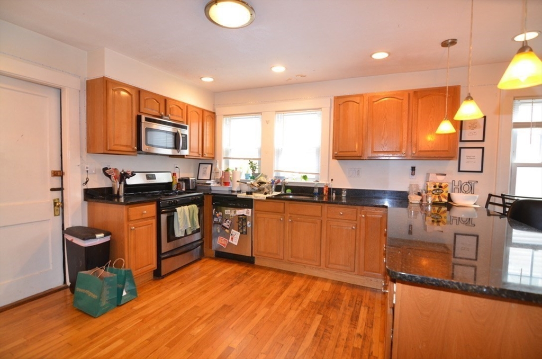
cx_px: 271
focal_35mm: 16
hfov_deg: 95.1
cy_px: 180
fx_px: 248
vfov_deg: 71.8
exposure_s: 1/60
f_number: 4
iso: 720
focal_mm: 11
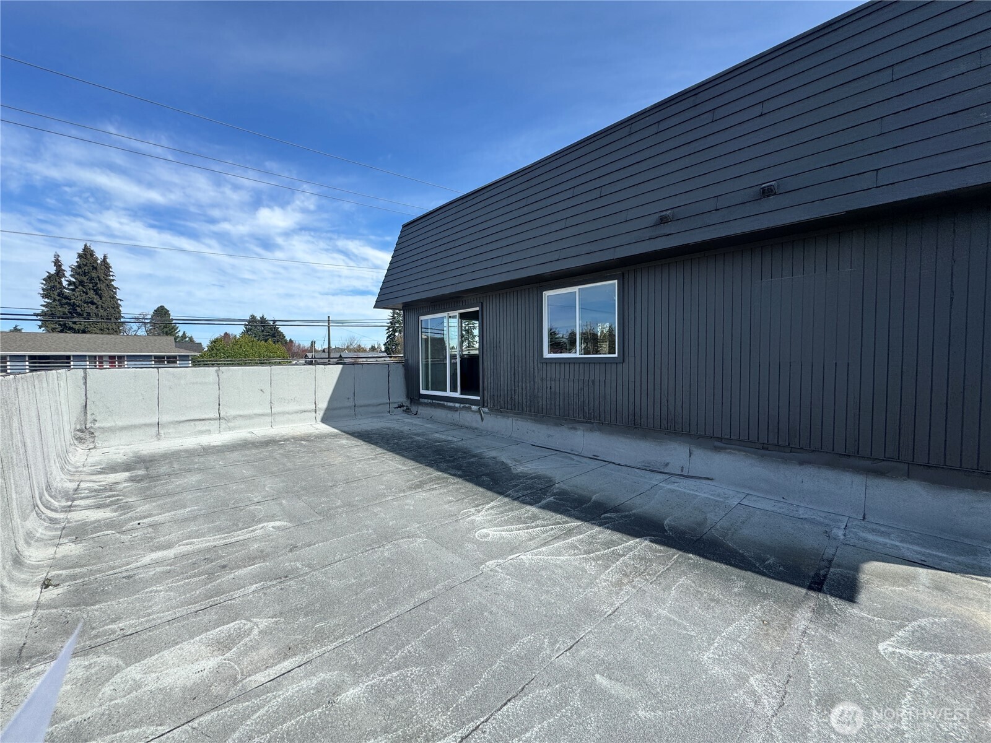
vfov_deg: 85.7
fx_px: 401
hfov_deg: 102.1
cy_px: 372
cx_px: 496
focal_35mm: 14
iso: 50
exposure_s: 1/1160
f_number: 2.2
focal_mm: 2.22
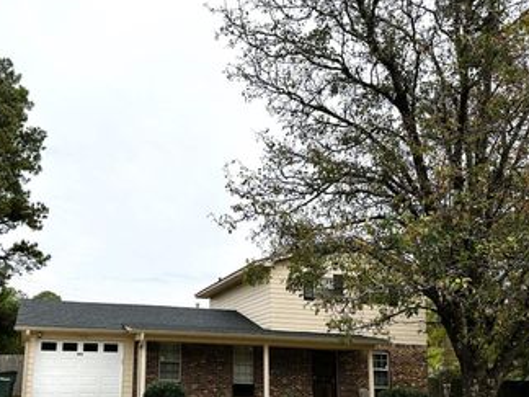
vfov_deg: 37.8
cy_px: 290
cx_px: 201
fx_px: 565
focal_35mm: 37
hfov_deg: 49.7
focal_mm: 6.86
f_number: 1.78
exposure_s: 1/1779
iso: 80
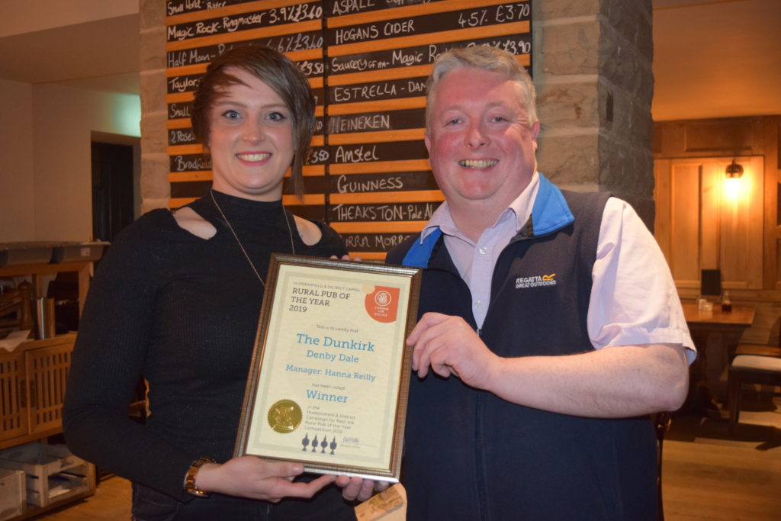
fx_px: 814
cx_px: 390
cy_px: 260
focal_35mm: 38
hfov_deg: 51.3
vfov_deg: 35.5
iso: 2000
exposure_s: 1/60
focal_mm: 25
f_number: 4
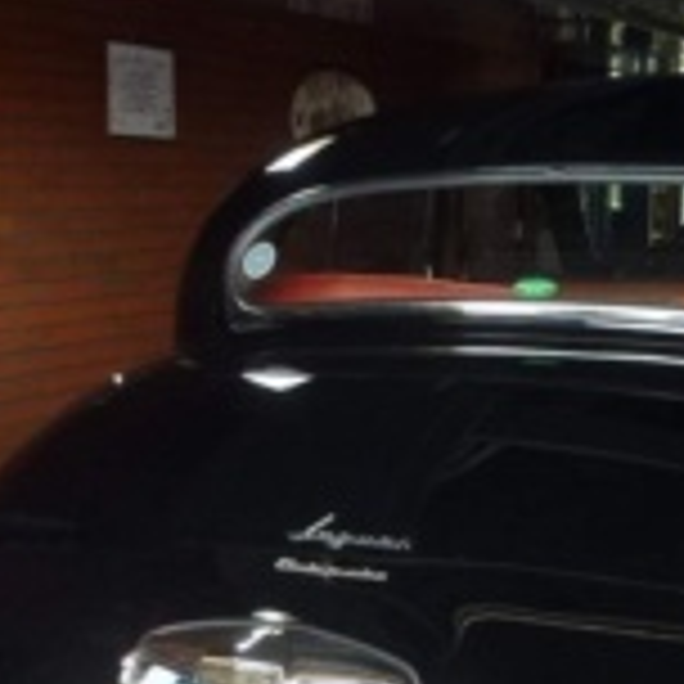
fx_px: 1565
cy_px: 461
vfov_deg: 24.5
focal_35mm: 70
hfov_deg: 24.6
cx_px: 436
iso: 160
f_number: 3.3
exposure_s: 1/60
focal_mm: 4.3
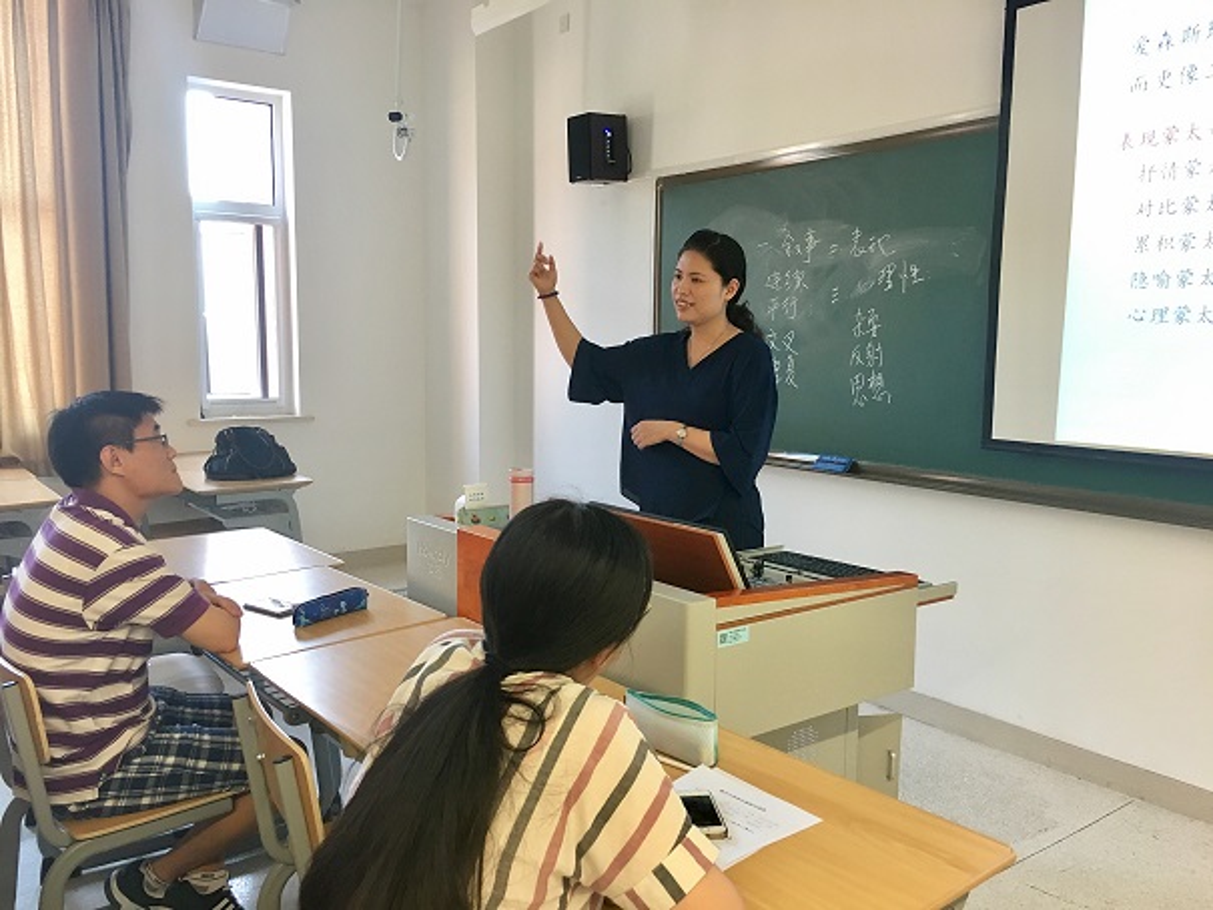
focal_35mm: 29
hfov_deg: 61.6
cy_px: 455
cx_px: 606
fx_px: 1016
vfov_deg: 48.2
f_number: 2.2
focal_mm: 4.15
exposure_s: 1/33
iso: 125
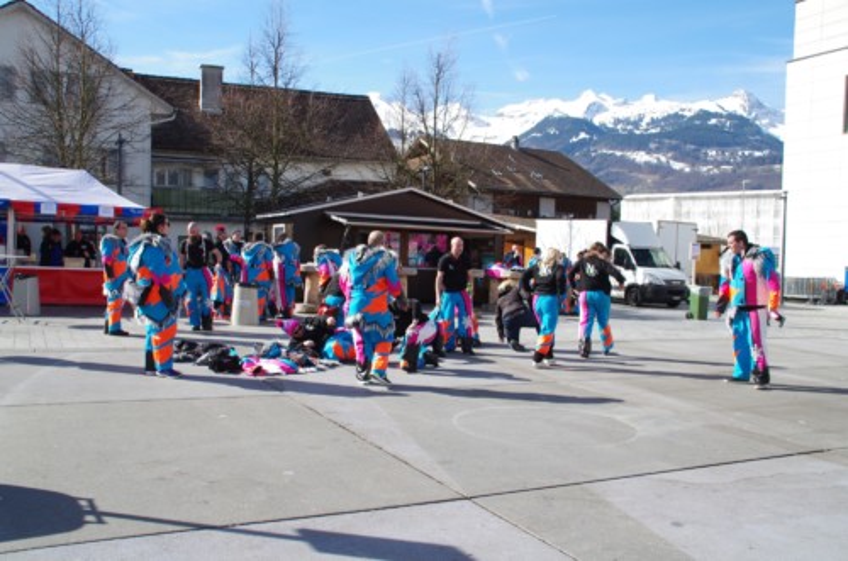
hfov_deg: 53.2
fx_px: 846
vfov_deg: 36.7
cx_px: 424
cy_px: 280
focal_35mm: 36
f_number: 11
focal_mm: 24
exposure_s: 1/125
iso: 100
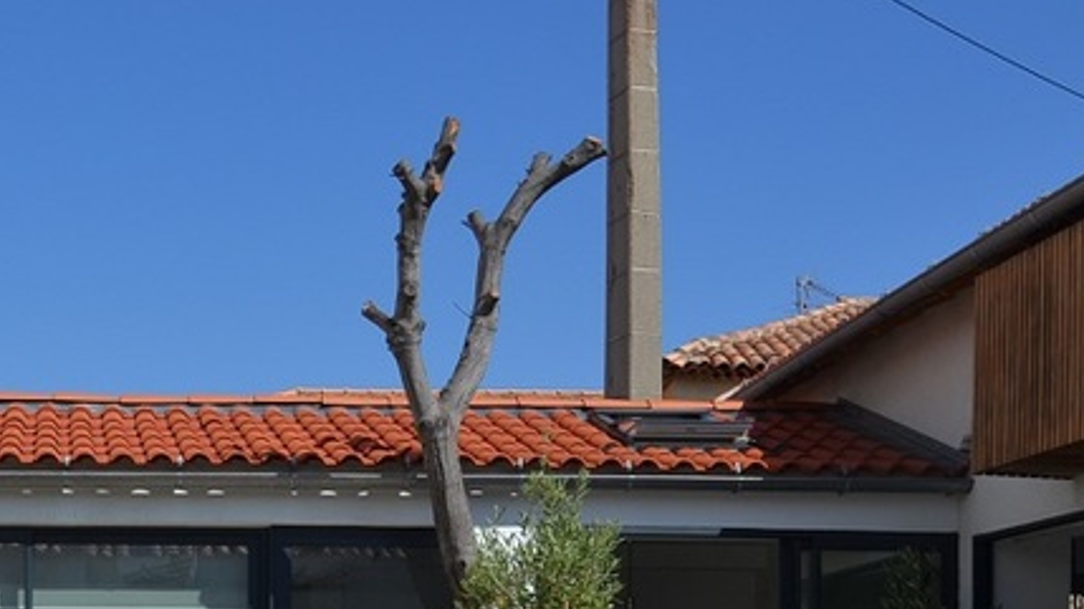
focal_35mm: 66
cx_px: 147
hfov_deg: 30.7
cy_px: 775
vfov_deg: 17.2
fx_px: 1896
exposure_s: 1/250
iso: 100
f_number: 8
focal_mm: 18
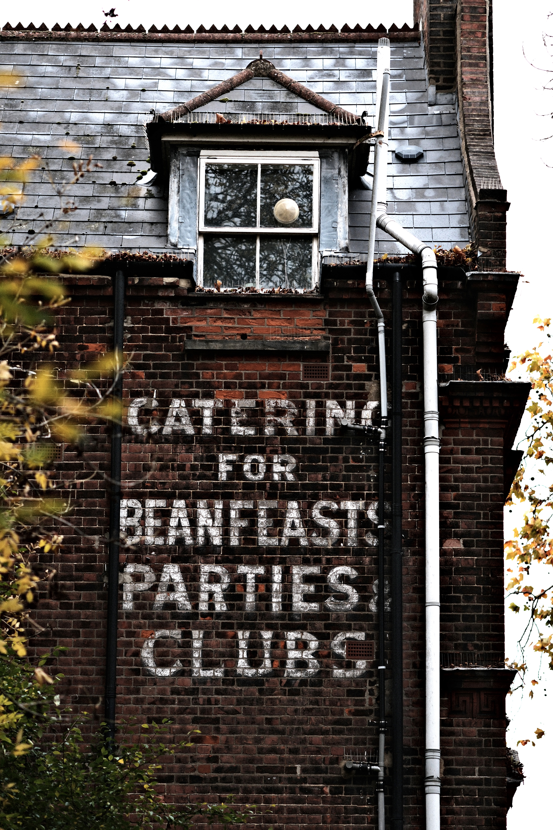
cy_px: 415
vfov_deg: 15.2
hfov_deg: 10.2
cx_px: 276
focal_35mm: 135
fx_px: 3110
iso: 500
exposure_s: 1/340
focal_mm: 90
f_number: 2
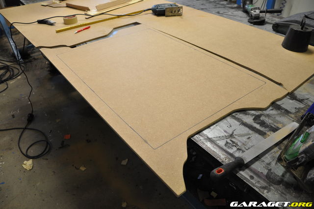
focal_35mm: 27
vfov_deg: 47.8
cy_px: 104
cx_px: 157
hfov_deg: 67.4
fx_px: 235
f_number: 4
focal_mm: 18
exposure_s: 1/60
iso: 450
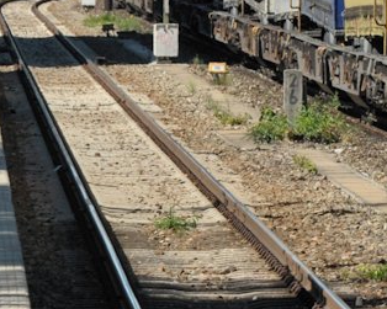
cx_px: 627
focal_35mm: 643
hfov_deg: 3.0
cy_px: -97
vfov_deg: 2.4
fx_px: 7362
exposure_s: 1/500
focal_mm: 140
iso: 320
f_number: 9
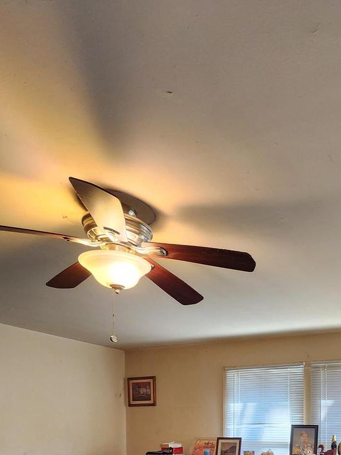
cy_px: 444
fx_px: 368
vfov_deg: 52.1
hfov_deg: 45.1
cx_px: 307
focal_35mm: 28
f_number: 2.2
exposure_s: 1/60
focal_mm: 2.2
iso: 200
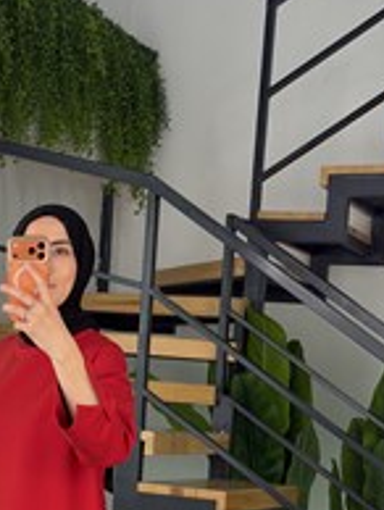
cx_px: 24
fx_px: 1505
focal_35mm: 102
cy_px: 506
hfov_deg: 14.4
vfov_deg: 18.7
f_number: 1.78
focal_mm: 6.76
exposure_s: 1/188
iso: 100
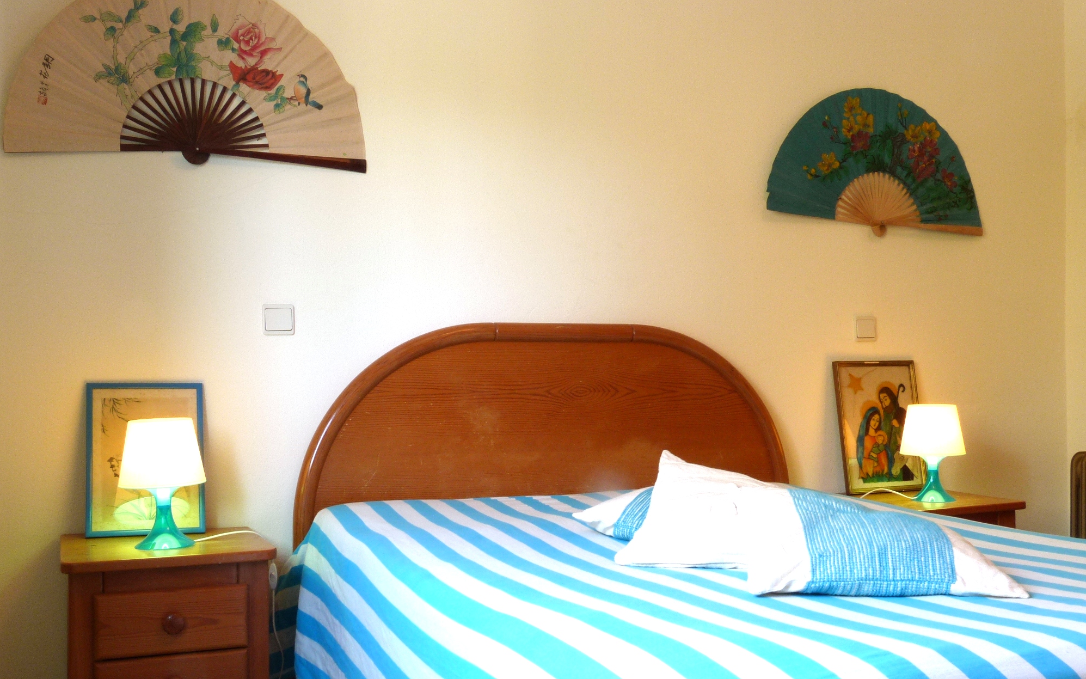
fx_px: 1095
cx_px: 547
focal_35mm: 37
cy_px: 369
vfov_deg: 34.4
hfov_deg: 52.7
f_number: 7.1
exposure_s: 1/2.5
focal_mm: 6.2
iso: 100
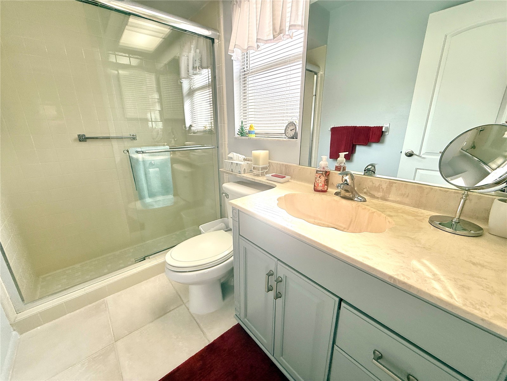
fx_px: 205
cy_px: 190
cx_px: 254
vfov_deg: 85.7
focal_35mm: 14
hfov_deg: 102.1
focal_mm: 2.22
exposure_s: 1/206
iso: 64
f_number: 2.2
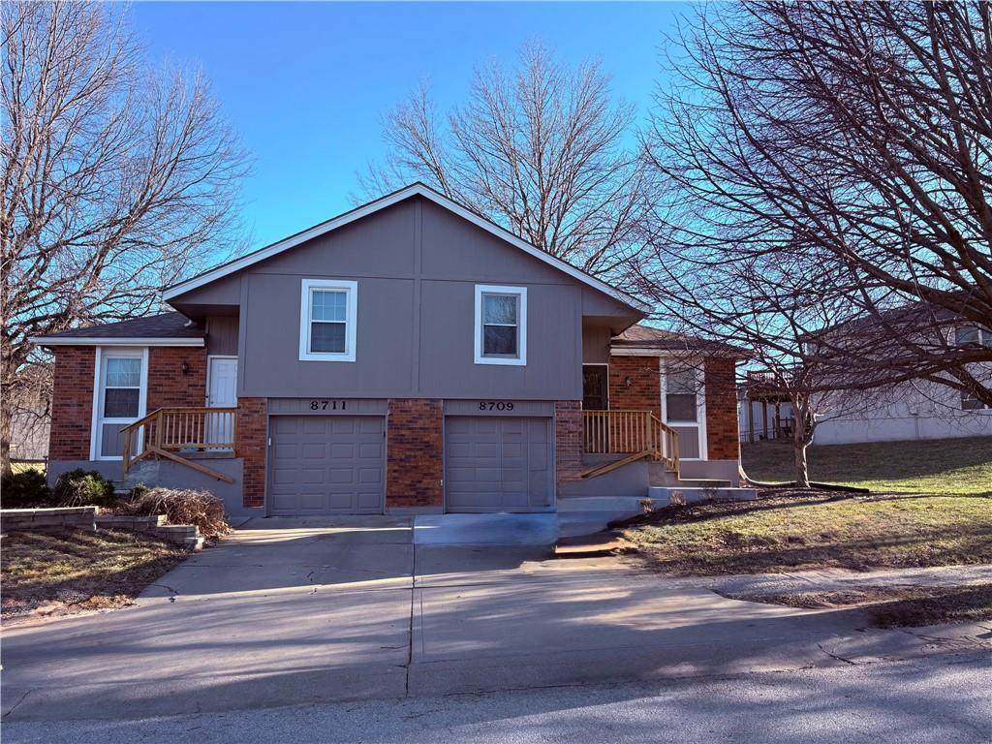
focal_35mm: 26
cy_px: 372
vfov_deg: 53.1
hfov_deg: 67.3
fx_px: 745
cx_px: 496
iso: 50
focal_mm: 5.96
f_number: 1.6
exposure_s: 1/747
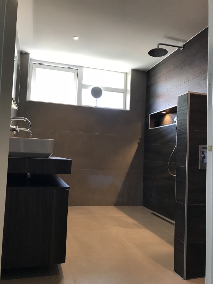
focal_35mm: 28
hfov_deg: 49.7
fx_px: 230
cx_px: 106
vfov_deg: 63.4
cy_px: 142
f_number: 1.8
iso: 32
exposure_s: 1/33
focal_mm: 3.99
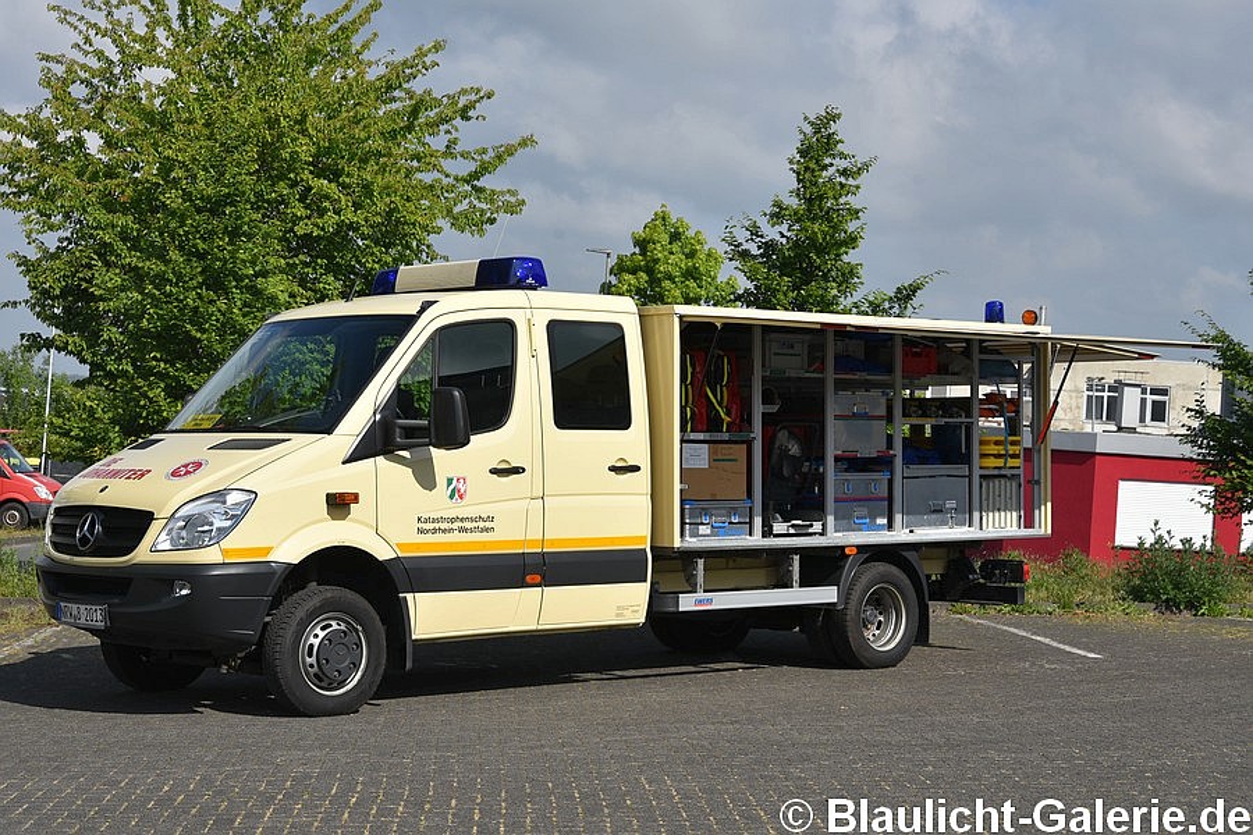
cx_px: 626
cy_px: 418
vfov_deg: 24.6
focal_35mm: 55
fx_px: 1914
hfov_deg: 36.2
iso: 200
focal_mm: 55
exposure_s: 1/400
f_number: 10
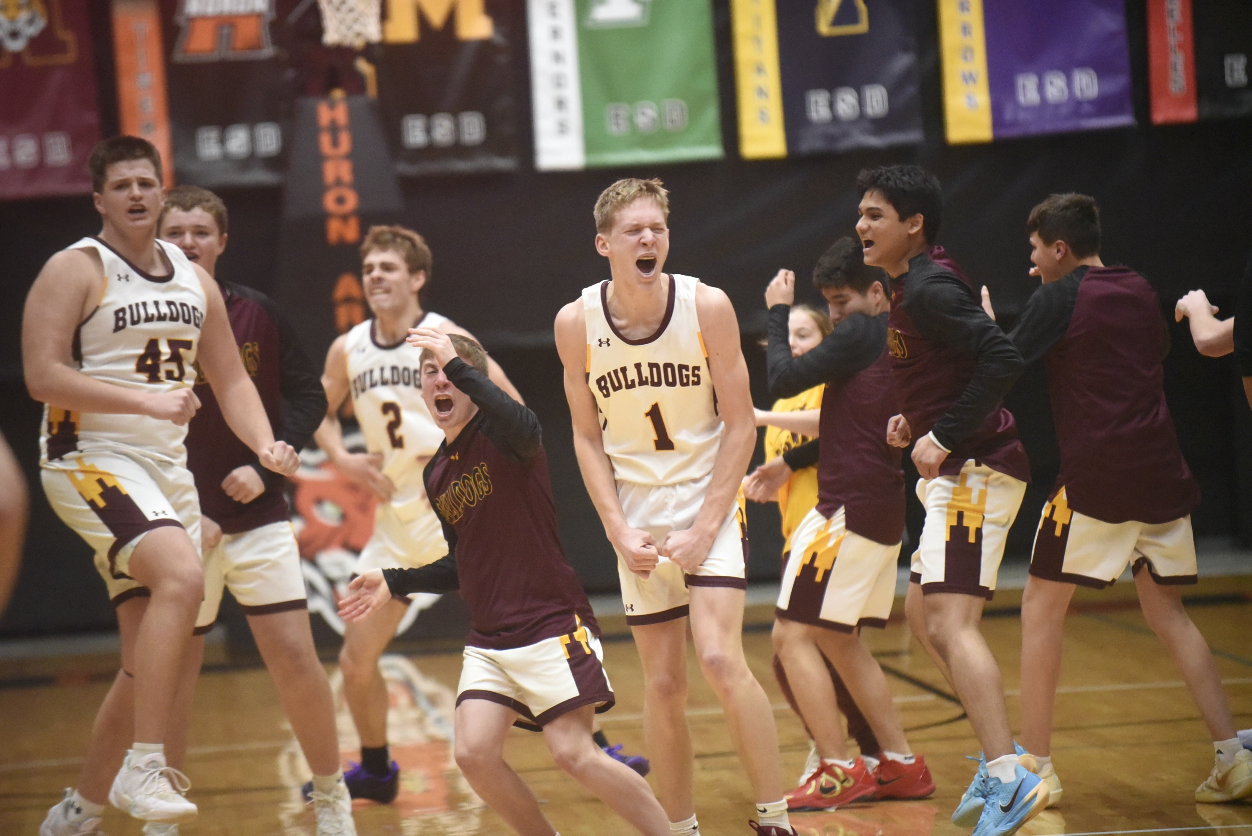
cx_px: 626
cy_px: 418
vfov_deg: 6.9
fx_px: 6958
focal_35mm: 200
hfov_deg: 10.3
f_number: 3.2
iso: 12800
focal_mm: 200
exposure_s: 1/2500
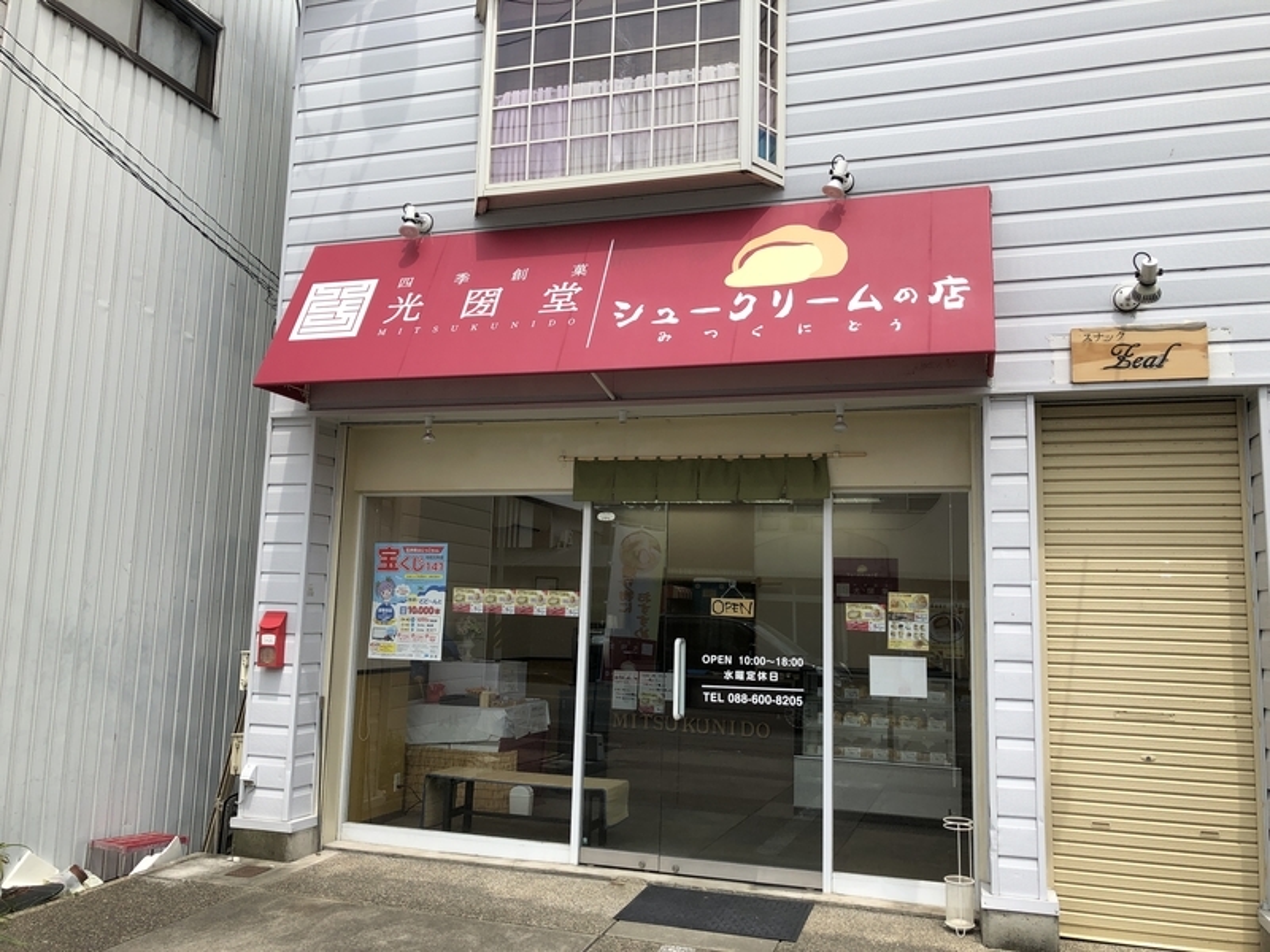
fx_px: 1027
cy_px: 476
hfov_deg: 63.4
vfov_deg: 49.7
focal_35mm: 28
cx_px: 635
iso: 20
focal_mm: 3.99
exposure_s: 1/1297
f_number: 1.8
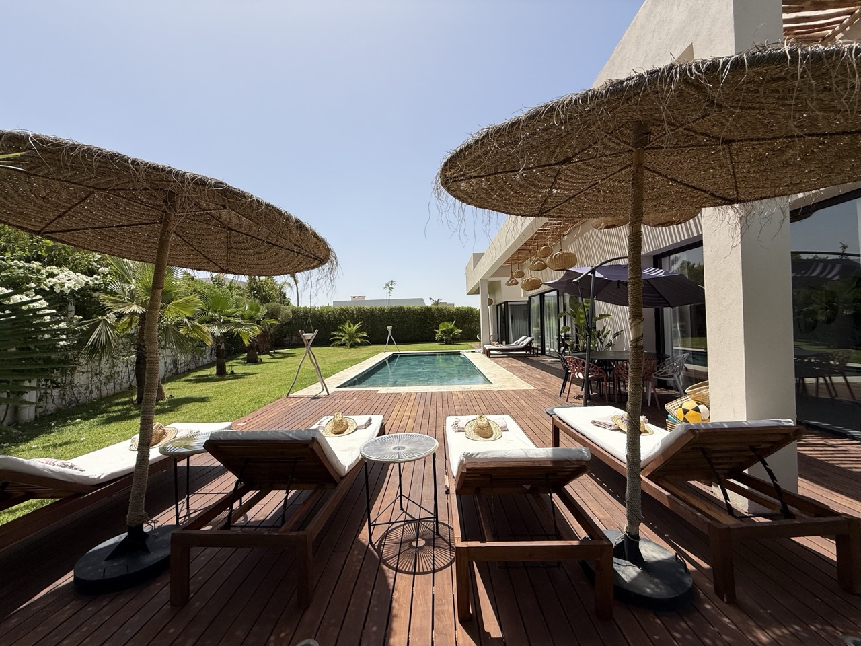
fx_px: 348
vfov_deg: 85.7
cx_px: 430
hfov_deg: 102.1
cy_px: 323
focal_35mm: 14
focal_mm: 2.22
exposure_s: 1/3289
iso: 50
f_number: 2.2
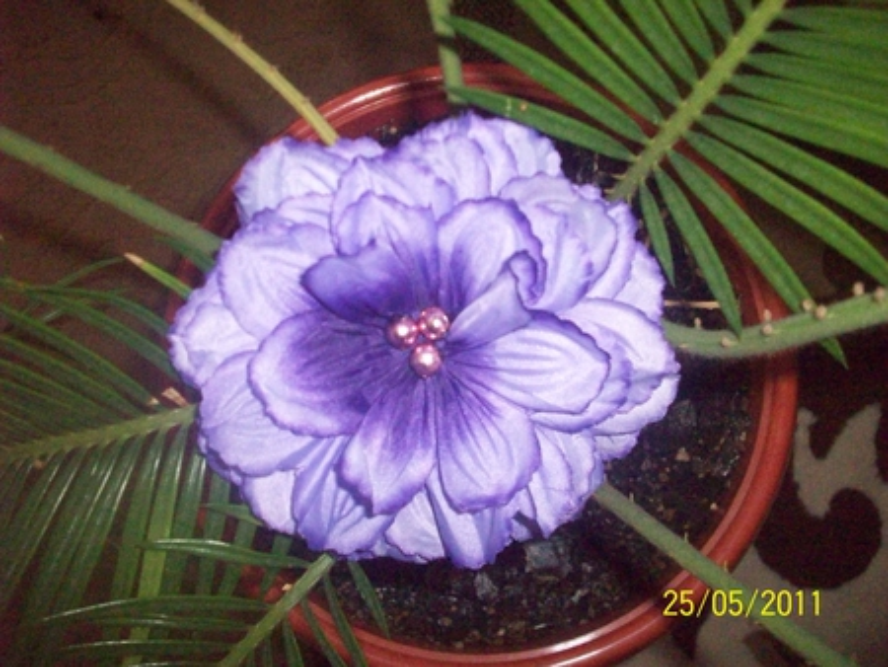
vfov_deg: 38.7
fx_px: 950
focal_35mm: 37
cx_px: 444
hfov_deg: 50.1
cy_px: 334
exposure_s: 1/64
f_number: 2.8
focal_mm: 6.2
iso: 800
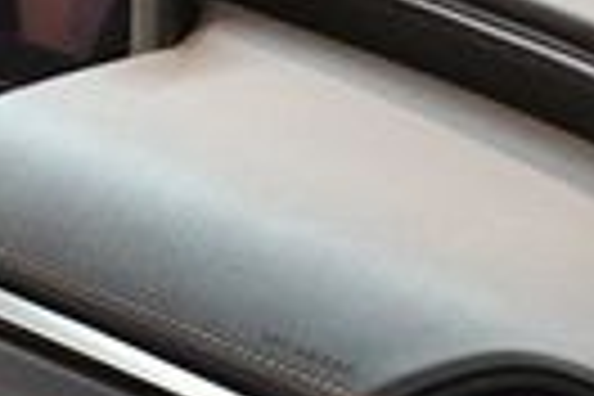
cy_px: 342
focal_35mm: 174
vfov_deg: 7.9
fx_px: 2871
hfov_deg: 11.4
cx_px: -225
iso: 5000
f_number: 3.8
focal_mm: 24
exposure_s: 1/60
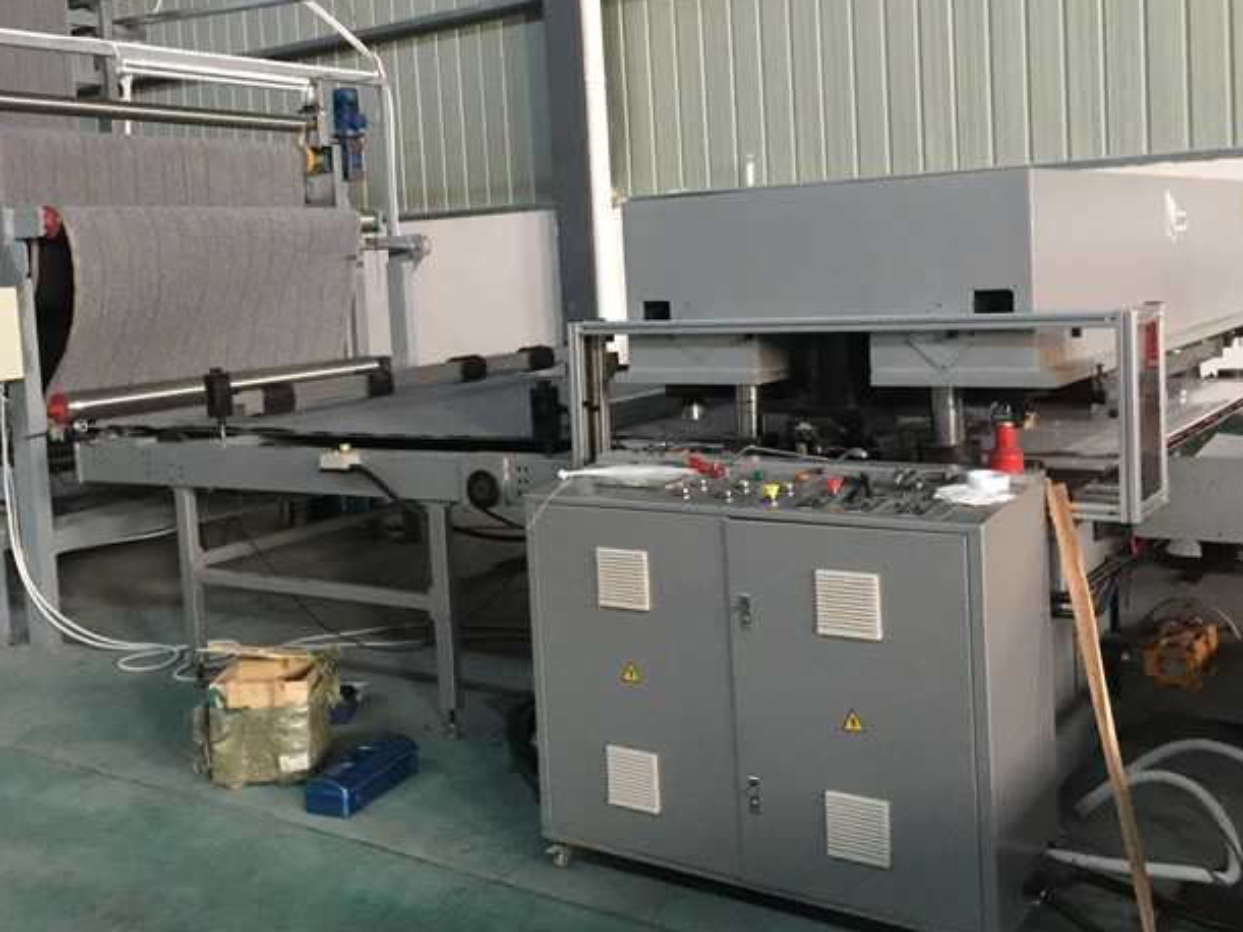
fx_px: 1364
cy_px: 374
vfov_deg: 37.6
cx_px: 568
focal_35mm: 38
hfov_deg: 48.9
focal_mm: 4.15
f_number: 2.2
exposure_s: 1/8
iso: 160
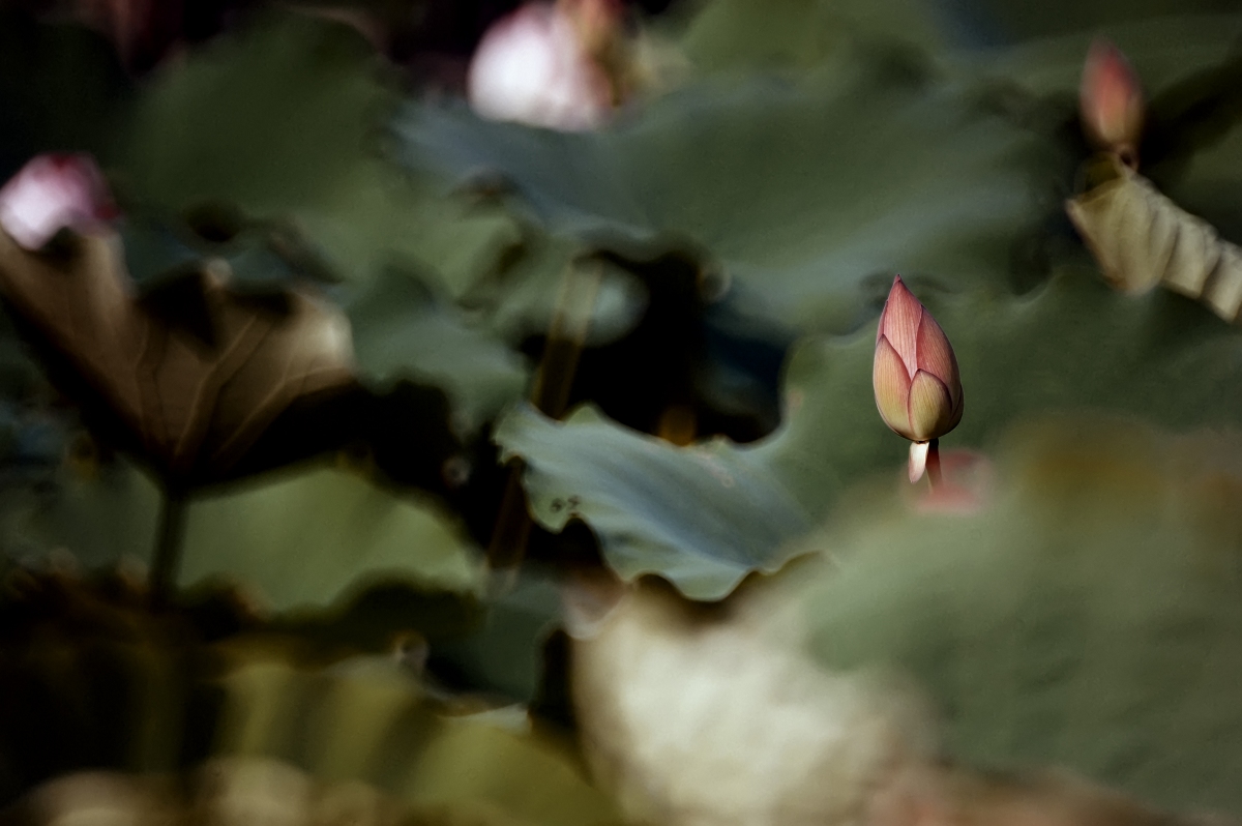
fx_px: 17235
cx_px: 621
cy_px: 413
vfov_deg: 2.7
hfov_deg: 4.1
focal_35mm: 500
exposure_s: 1/1000
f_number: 8
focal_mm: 500
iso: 800
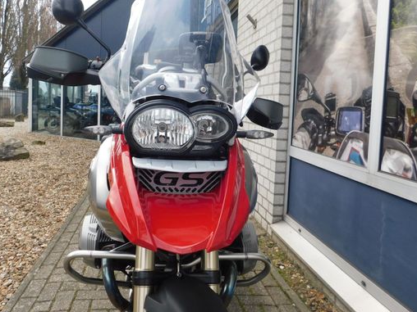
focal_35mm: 29
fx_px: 349
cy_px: 129
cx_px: 179
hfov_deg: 61.4
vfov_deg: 48.0
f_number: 3
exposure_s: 1/400
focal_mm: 4
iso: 125
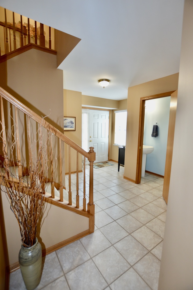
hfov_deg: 77.2
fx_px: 121
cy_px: 145
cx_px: 96
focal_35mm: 15
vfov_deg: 100.4
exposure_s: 1/80
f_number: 4
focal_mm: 10
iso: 400
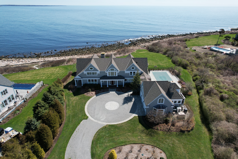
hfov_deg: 78.6
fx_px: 145
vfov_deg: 57.2
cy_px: 80
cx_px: 119
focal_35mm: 22
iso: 100
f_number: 2.8
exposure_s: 1/3000
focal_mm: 8.38
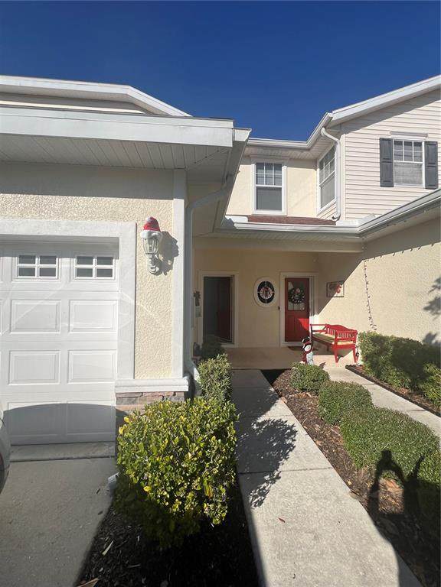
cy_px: 294
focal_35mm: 13
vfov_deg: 106.2
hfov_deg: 89.9
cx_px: 220
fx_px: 221
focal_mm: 1.57
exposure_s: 1/3215
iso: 32
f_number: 1.8
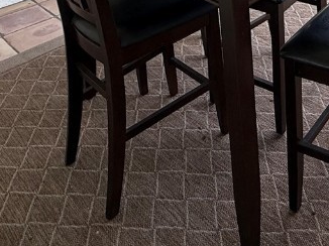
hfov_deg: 38.9
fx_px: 418
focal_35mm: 44
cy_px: -116
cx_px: 315
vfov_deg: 25.4
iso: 64
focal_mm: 2.22
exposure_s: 1/99
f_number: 2.2
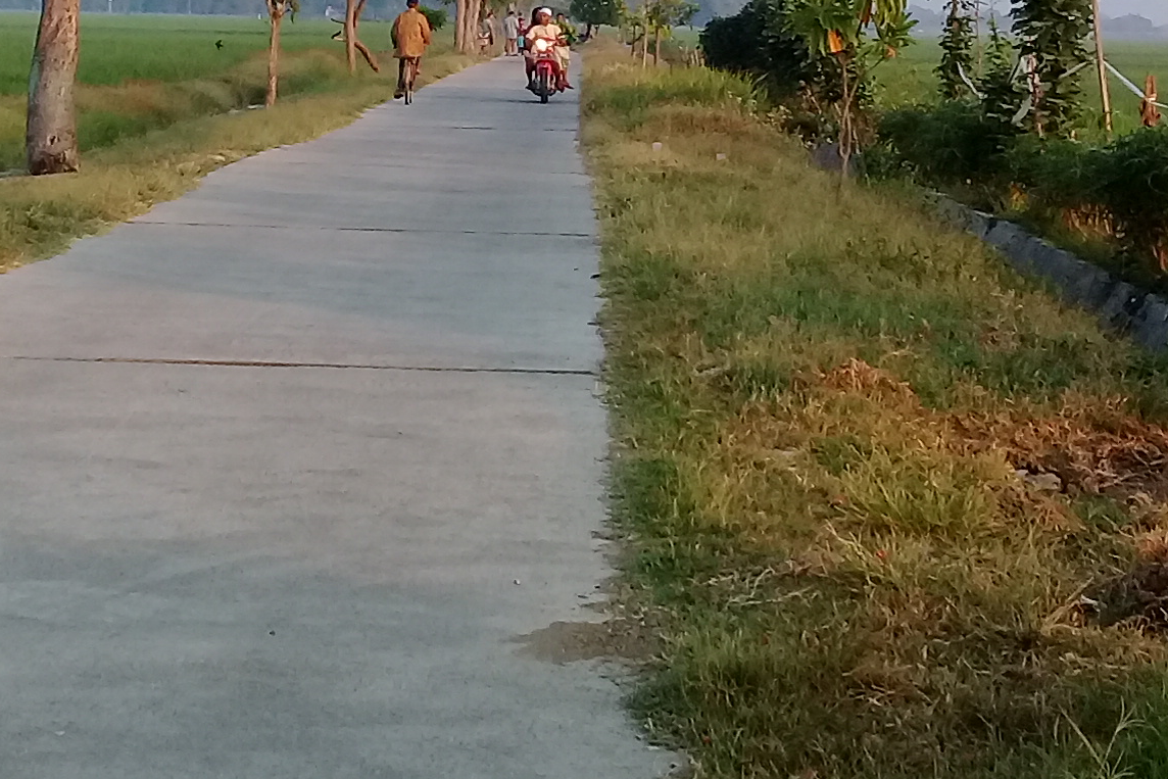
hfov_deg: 22.0
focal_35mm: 92
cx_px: 387
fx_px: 2985
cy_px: 282
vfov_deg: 14.8
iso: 64
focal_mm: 3.3
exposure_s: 1/231
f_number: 2.2
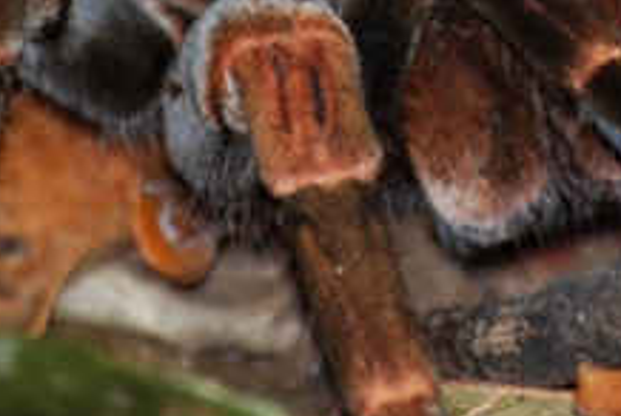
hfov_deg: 1.0
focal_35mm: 2109
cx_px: 570
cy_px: -144
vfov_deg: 0.7
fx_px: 36429
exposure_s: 1/160
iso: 400
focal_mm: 300
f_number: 5.6
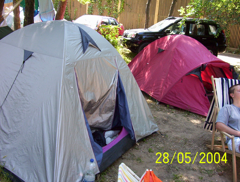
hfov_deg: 43.7
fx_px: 299
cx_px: 120
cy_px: 91
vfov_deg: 33.8
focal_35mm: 43
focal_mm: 5.77
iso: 100
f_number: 2.73
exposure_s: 1/107
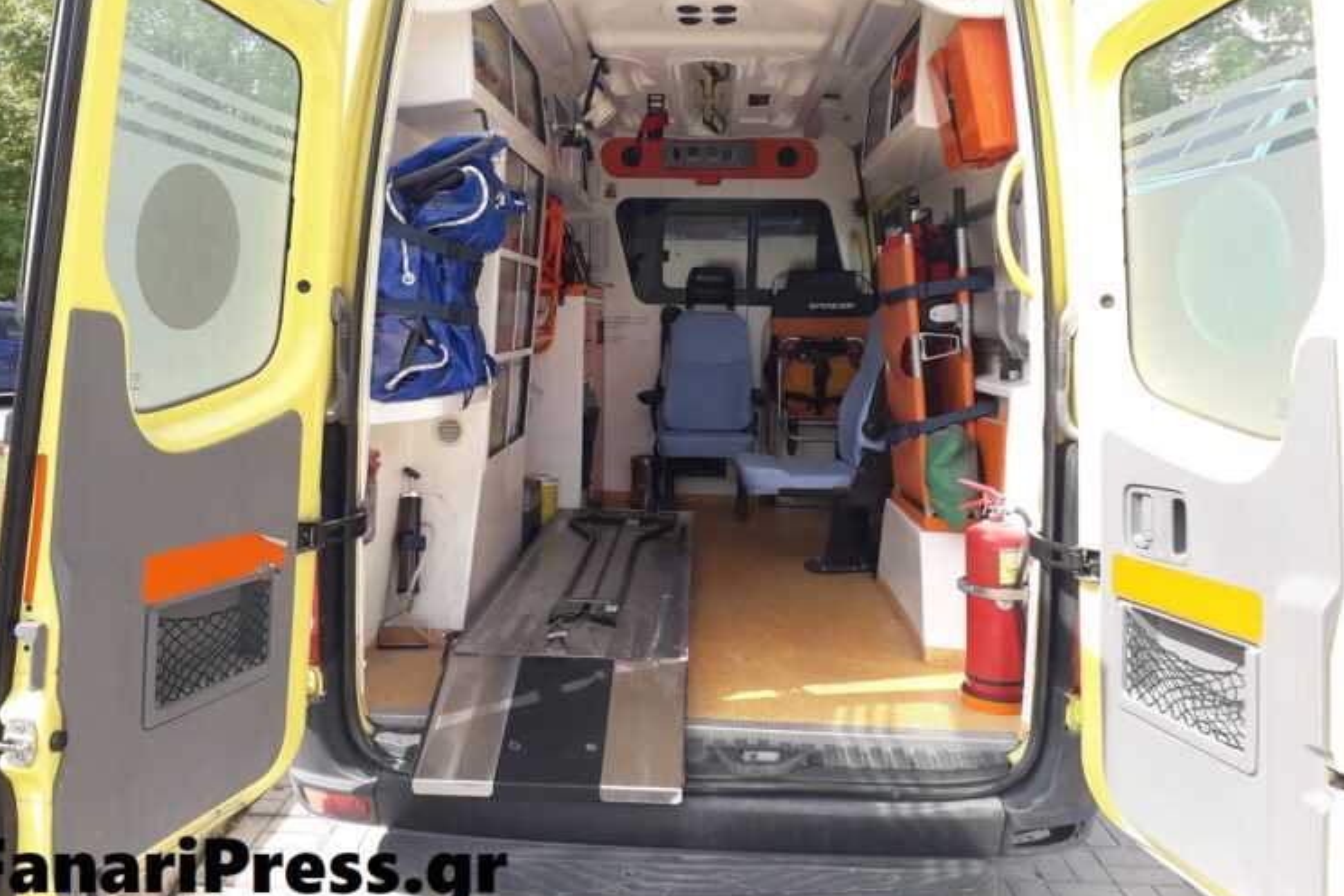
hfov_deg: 63.7
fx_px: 1083
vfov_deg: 44.9
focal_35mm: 29
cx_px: 659
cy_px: 397
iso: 40
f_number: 1.9
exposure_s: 1/613
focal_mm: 3.6
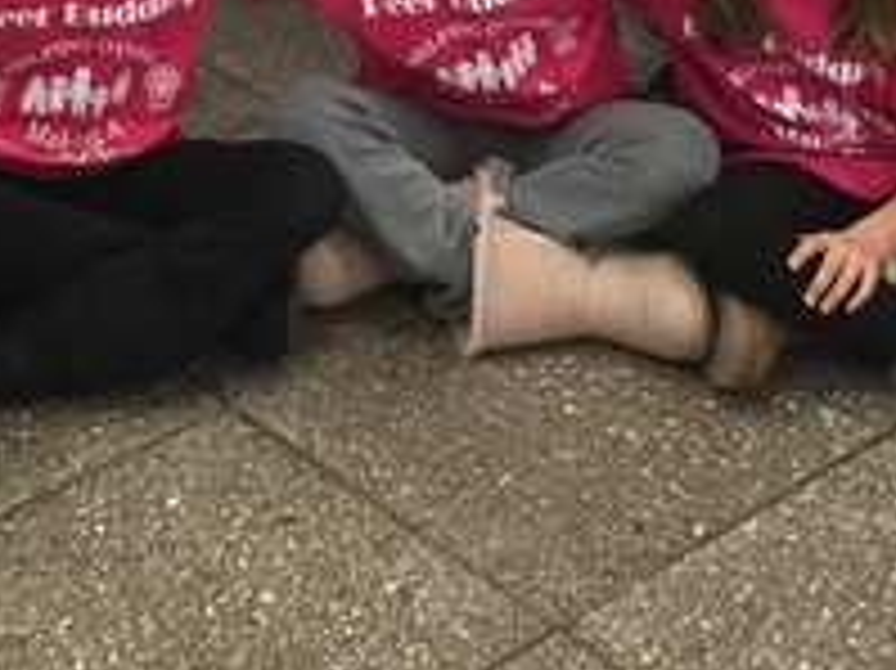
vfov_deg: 12.8
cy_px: -517
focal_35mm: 105
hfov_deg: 18.7
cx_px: 360
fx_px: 2716
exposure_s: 1/15
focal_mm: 4.15
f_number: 2.2
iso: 100
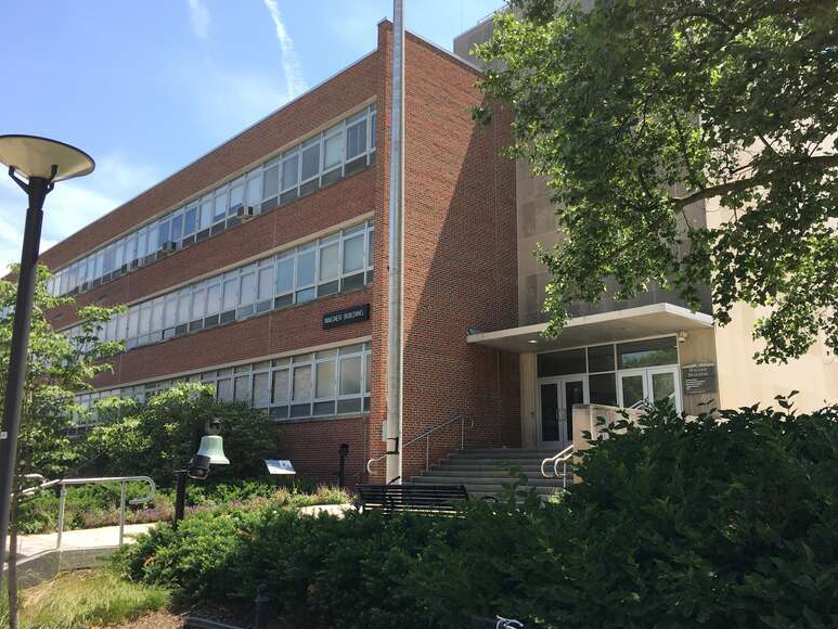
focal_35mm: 30
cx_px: 433
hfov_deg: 59.9
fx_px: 726
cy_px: 316
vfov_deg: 46.8
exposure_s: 1/630
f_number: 2.2
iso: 25
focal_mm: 4.15
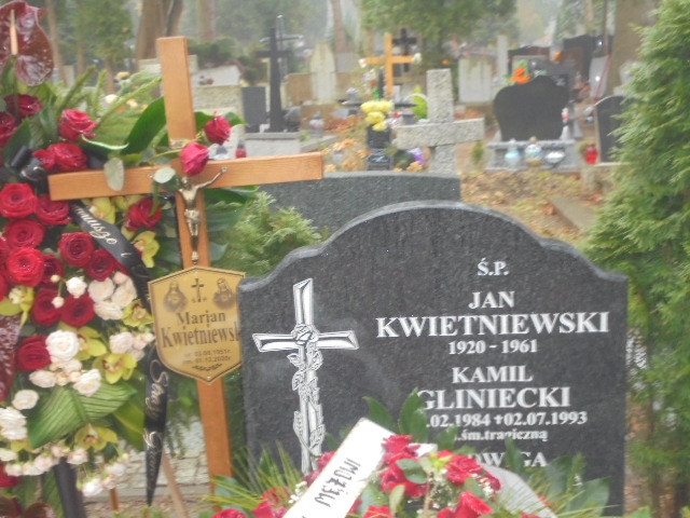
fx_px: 977
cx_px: 345
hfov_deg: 38.9
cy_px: 259
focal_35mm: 49
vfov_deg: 29.7
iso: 400
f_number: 4.8
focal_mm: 8.9
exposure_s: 1/20
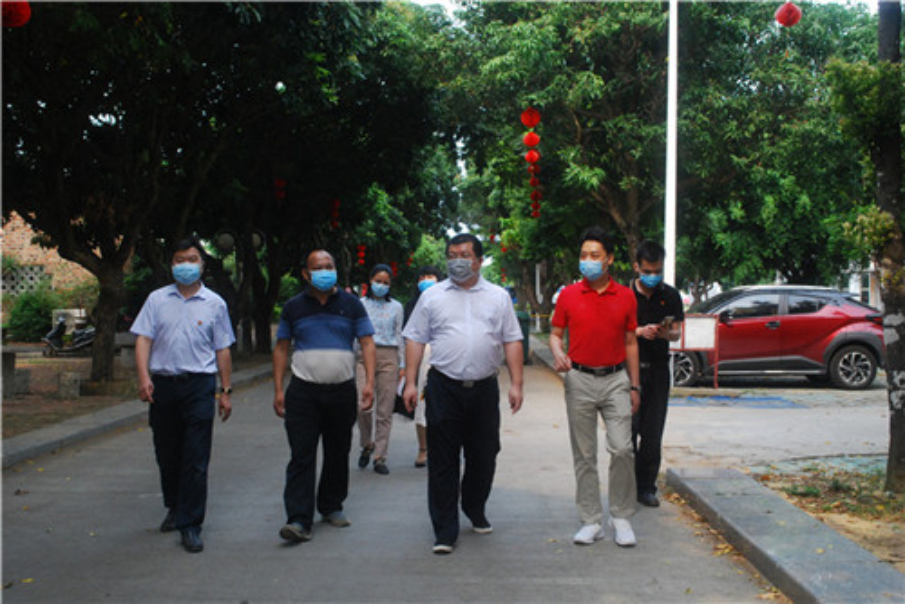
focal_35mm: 44
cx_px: 452
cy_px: 302
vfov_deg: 30.9
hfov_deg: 44.9
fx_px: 1094
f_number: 9
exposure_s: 1/320
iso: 800
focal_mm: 29
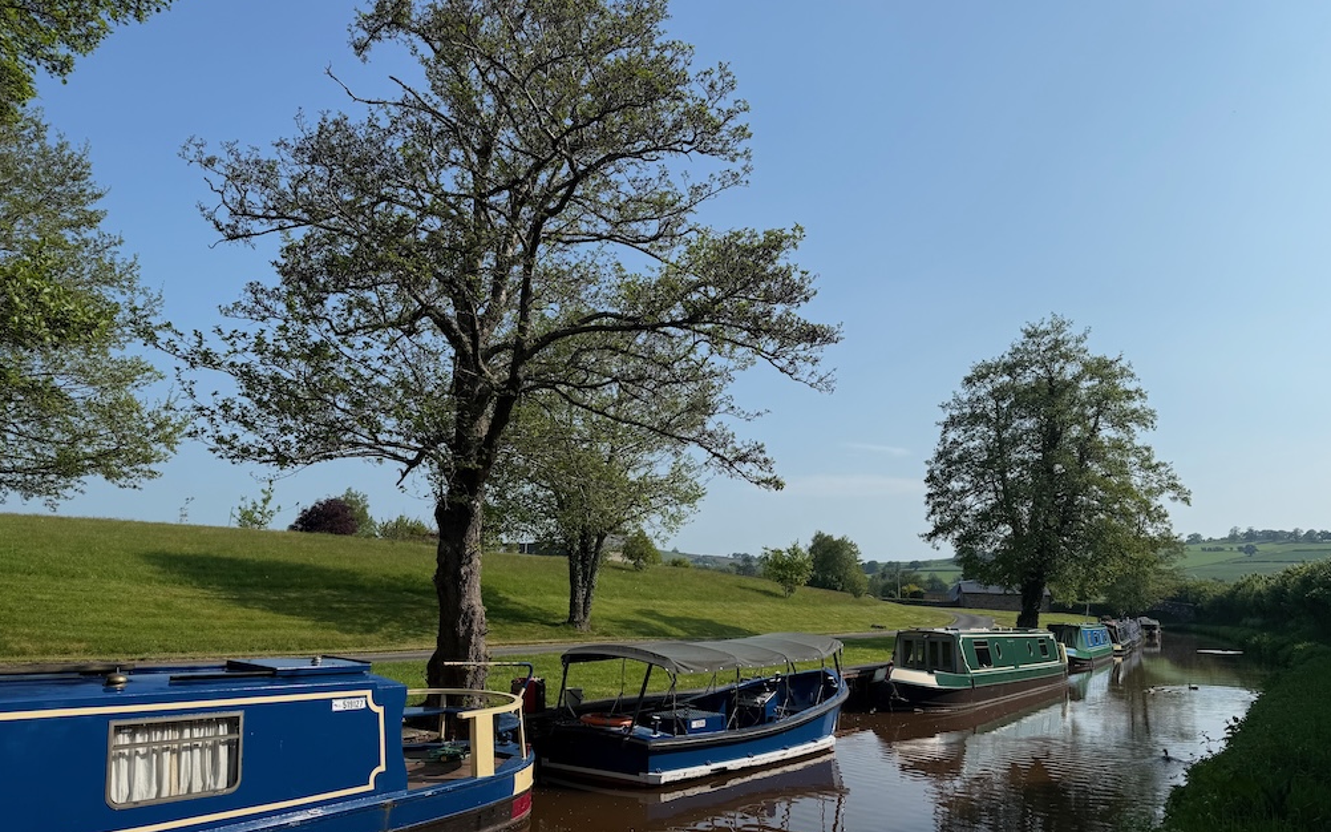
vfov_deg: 47.6
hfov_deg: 70.4
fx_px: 943
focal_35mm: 26
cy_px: 436
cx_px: 676
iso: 80
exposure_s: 1/5714
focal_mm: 6.76
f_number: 1.78
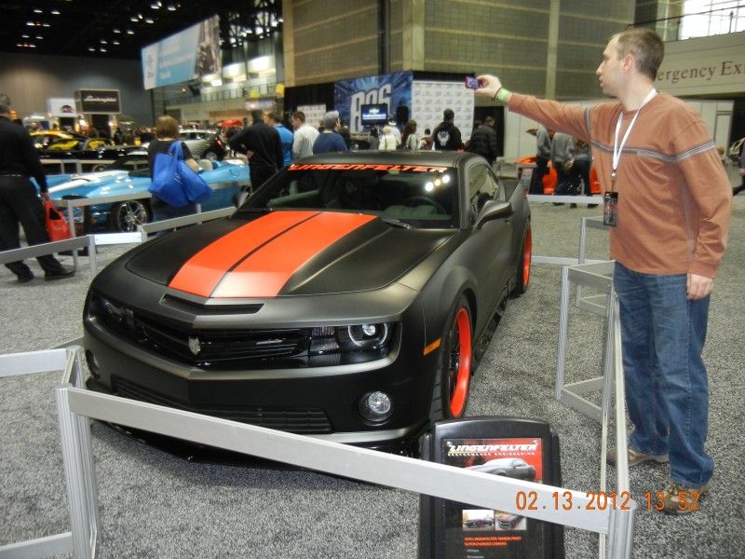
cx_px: 372
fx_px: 646
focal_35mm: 30
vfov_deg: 46.8
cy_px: 280
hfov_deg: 60.0
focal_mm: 5.4
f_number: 3.5
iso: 386
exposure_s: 1/30
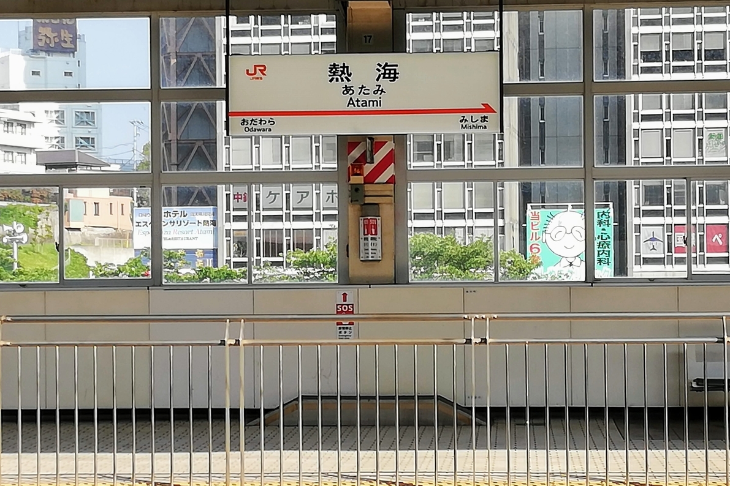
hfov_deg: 18.8
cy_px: 242
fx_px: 2210
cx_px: 365
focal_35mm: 109
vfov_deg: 12.6
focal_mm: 3.81
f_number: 2.2
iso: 50
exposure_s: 1/488
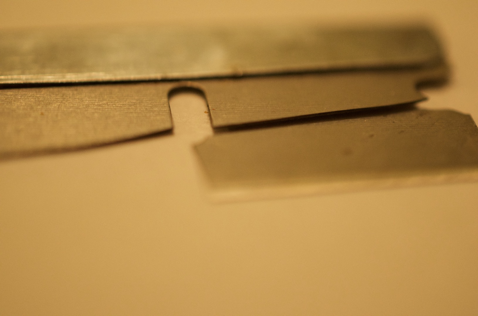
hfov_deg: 33.5
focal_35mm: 60
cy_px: 158
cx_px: 239
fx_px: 795
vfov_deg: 22.5
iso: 1600
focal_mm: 40
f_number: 4
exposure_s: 1/60
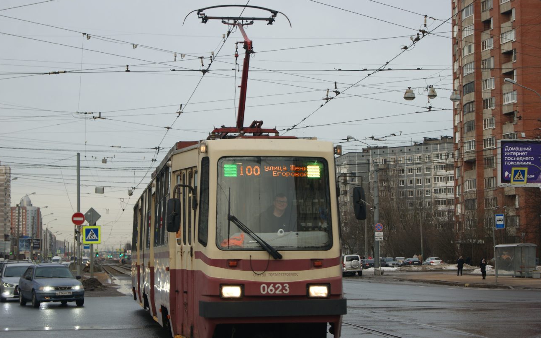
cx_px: 269
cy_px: 177
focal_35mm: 85
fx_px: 1246
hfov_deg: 24.5
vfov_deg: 15.5
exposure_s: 1/80
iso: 100
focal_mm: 55
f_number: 5.6
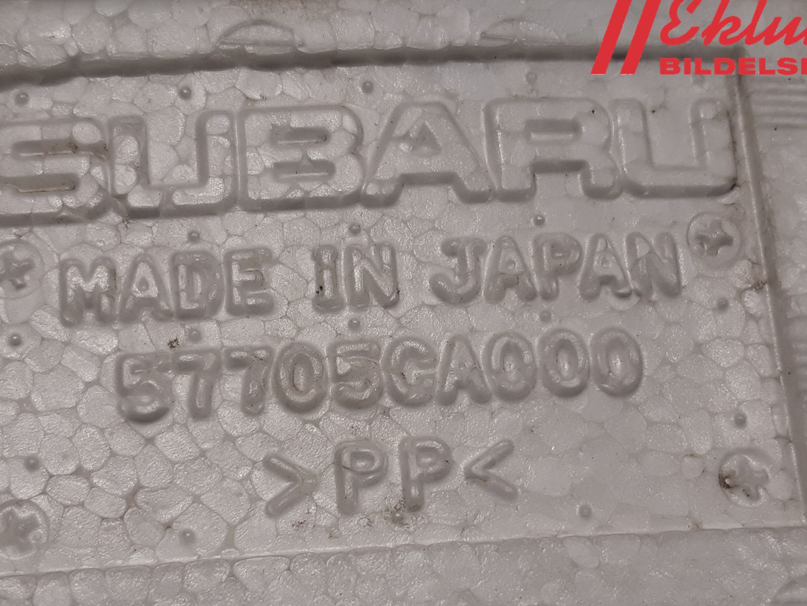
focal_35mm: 34
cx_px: 379
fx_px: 793
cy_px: 383
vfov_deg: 41.5
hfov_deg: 53.9
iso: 50
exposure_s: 1/100
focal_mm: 3.93
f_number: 1.7
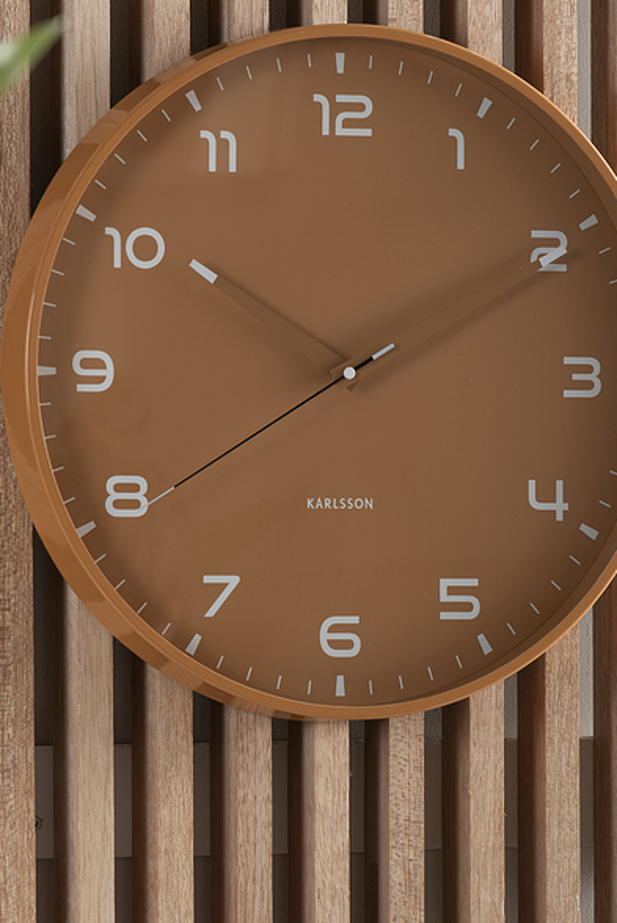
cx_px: 294
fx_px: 7570
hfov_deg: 4.7
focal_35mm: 295
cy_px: 456
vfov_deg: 7.0
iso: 100
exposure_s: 1/125
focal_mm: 200
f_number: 10
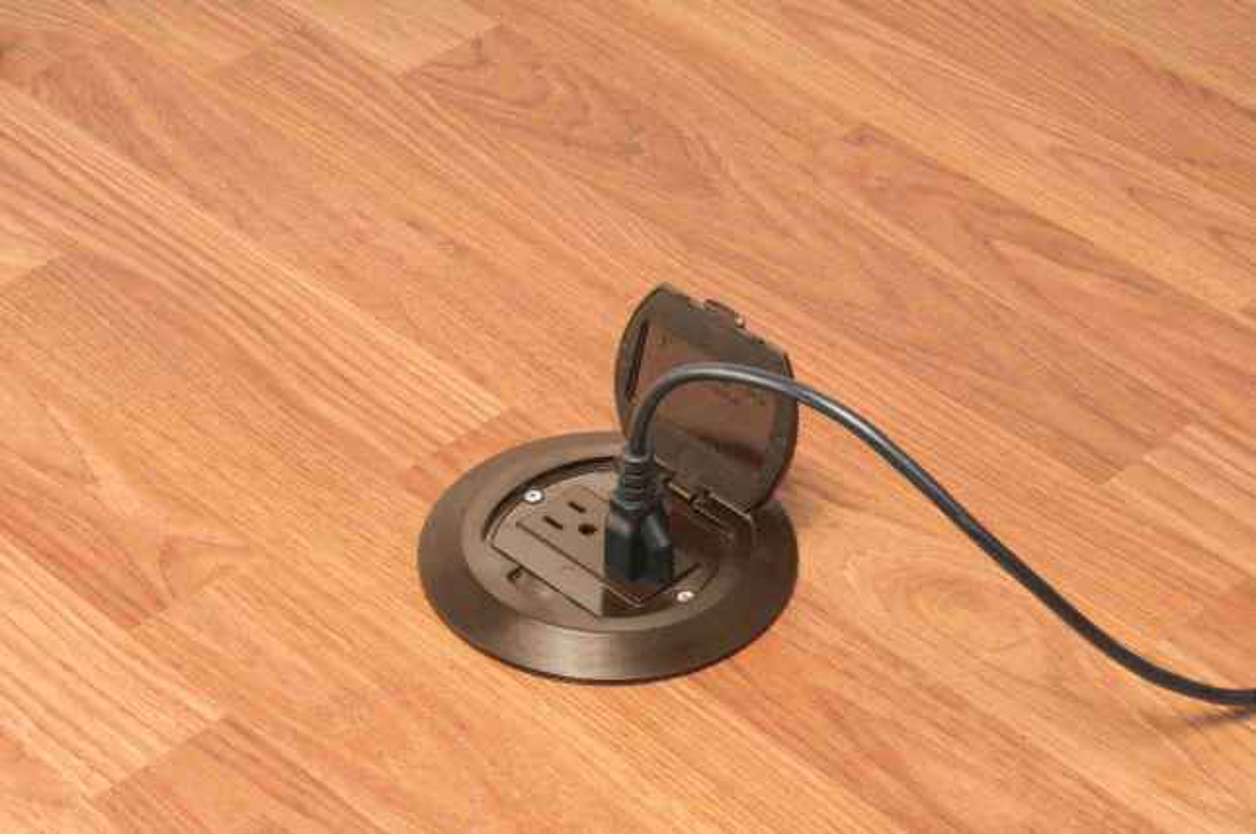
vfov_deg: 15.1
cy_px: 417
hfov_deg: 22.6
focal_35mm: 90
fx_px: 3136
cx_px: 628
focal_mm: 60
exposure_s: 1/125
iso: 200
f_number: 22
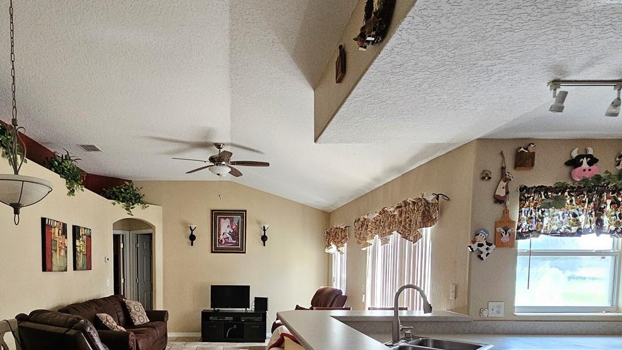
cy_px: 297
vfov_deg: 46.0
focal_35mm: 23
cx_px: 230
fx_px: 379
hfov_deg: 77.2
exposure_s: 1/100
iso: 640
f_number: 2.2
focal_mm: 2.2
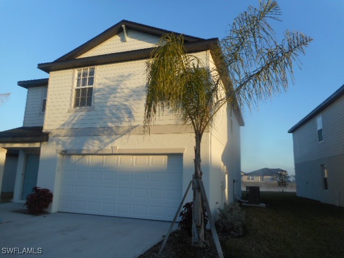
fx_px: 248
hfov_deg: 69.4
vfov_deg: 54.9
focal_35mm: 25
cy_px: 129
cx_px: 172
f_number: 3.7
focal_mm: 4.5
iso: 80
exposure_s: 1/320
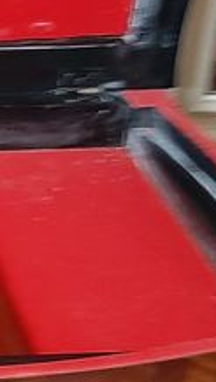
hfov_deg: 8.7
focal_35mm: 130
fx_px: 1321
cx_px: -241
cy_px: 261
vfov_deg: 16.4
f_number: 1.7
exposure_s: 1/25
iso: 200
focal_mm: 3.93
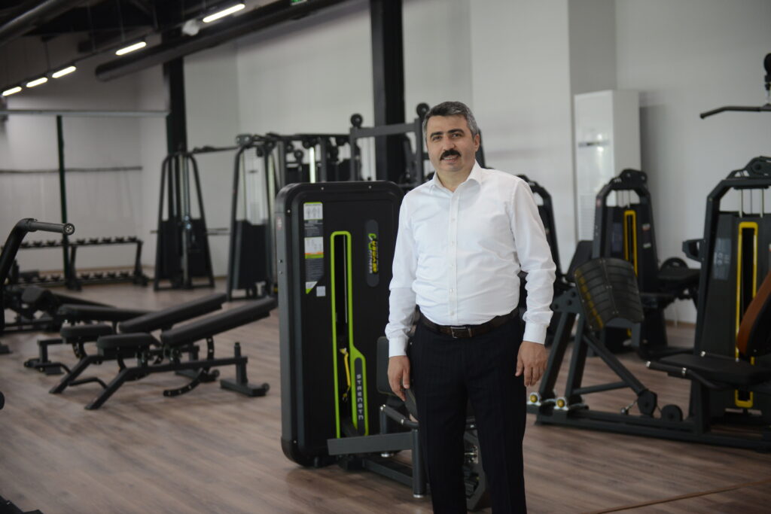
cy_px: 257
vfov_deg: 22.6
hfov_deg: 33.4
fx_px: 1285
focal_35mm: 60
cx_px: 386
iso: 1600
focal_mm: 60
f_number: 2.8
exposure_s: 1/200
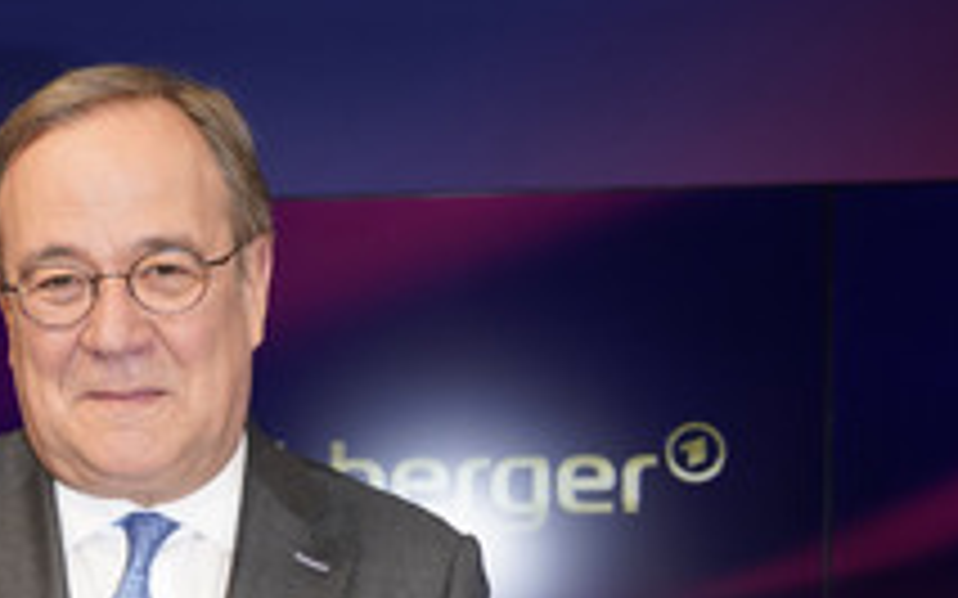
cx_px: 151
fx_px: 2140
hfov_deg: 24.7
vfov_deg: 15.6
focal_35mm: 82
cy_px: 629
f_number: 5.6
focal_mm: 38
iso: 2000
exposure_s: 1/160
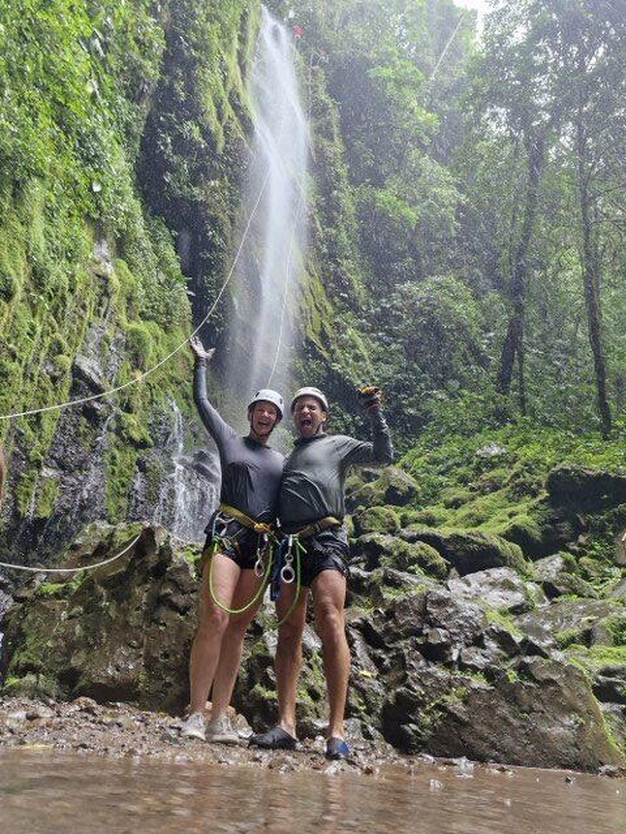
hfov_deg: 58.9
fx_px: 555
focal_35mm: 23
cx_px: 313
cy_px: 417
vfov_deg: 73.9
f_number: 1.8
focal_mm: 5.54
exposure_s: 1/180
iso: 200
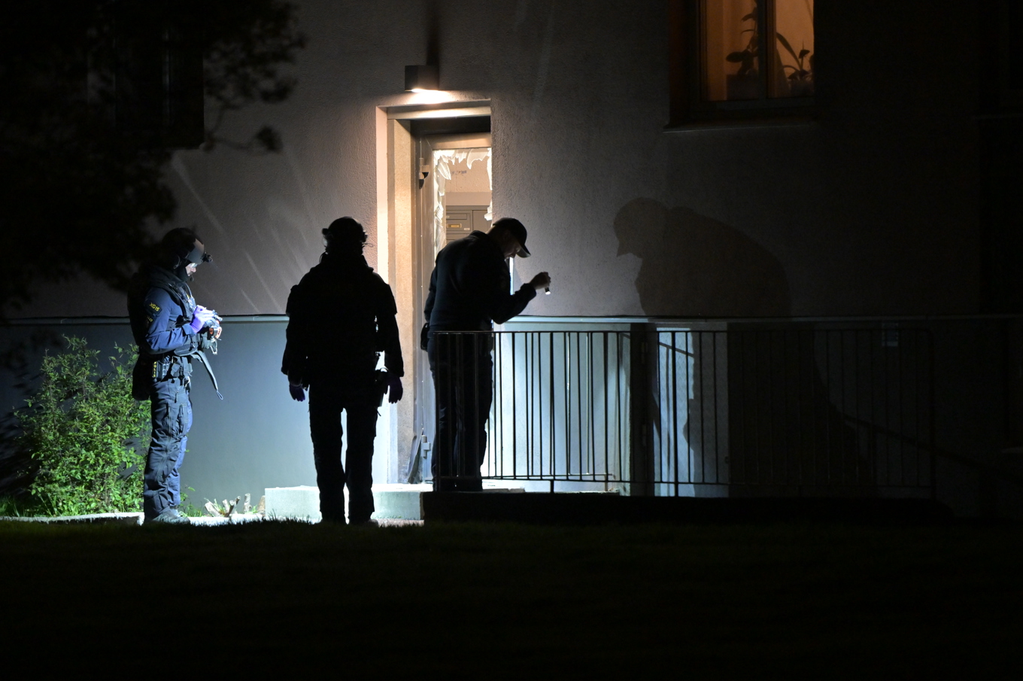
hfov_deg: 6.9
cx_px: 512
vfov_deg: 4.6
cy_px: 340
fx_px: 8520
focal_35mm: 300
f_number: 2.8
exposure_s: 1/50
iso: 2500
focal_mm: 200
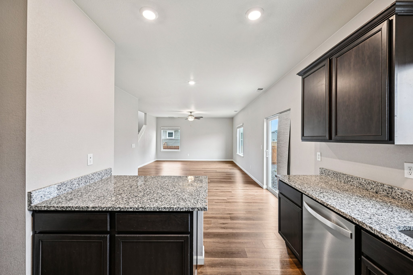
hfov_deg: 104.3
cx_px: 206
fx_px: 161
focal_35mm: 14
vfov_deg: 81.2
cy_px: 138
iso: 400
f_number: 11
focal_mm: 14
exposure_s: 1/10
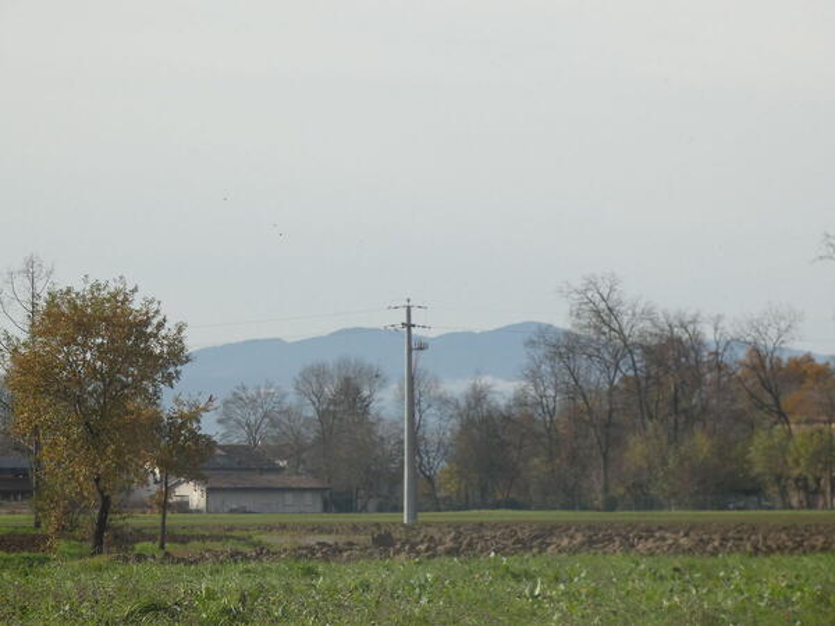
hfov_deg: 8.1
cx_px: 418
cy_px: 313
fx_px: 5862
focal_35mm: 243
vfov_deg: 6.1
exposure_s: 1/320
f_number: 5.5
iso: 80
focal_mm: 43.5
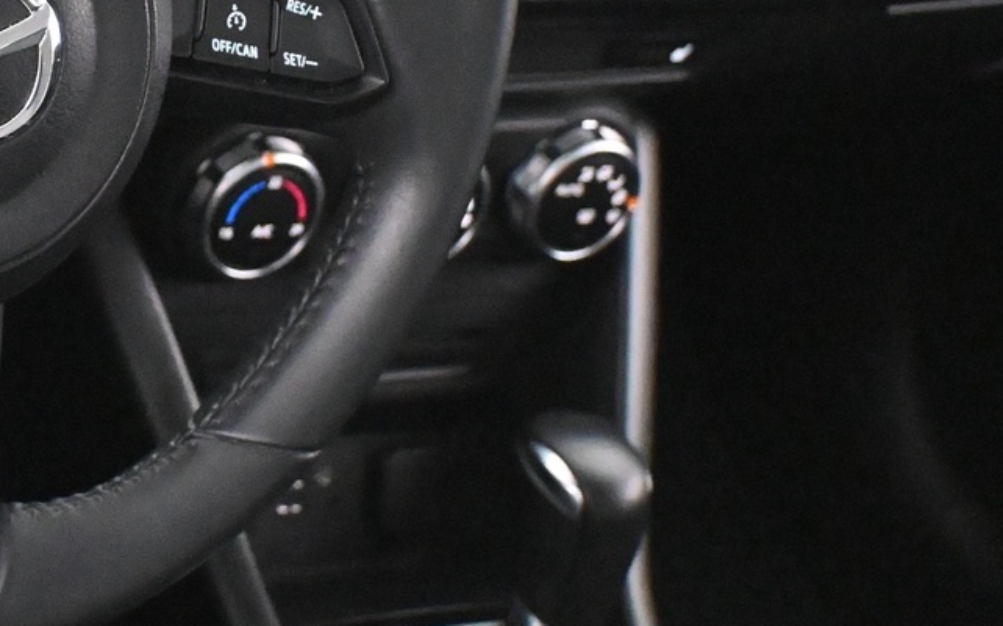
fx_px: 2952
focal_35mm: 108
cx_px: -166
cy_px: -31
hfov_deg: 18.4
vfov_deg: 12.0
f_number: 4.5
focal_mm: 28
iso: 12800
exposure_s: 1/50
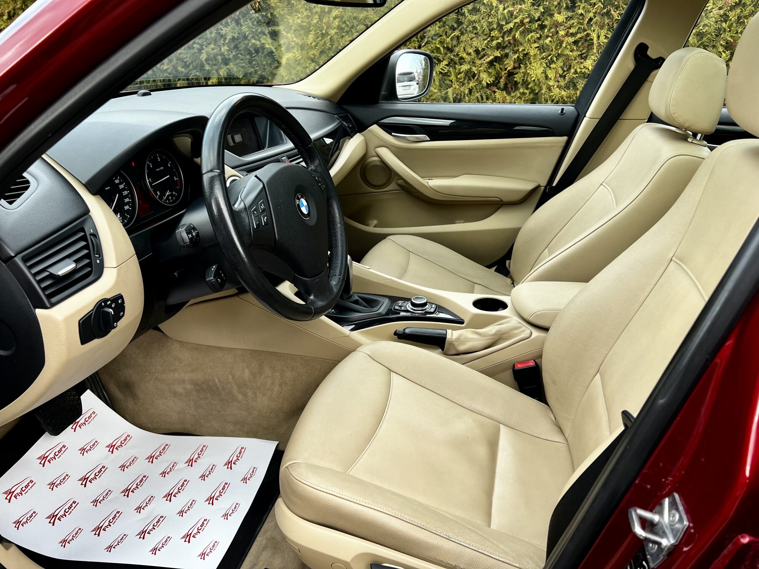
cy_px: 284
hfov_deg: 67.3
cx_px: 380
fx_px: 570
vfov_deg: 53.1
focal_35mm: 26
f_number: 1.5
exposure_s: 1/121
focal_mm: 5.7
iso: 40
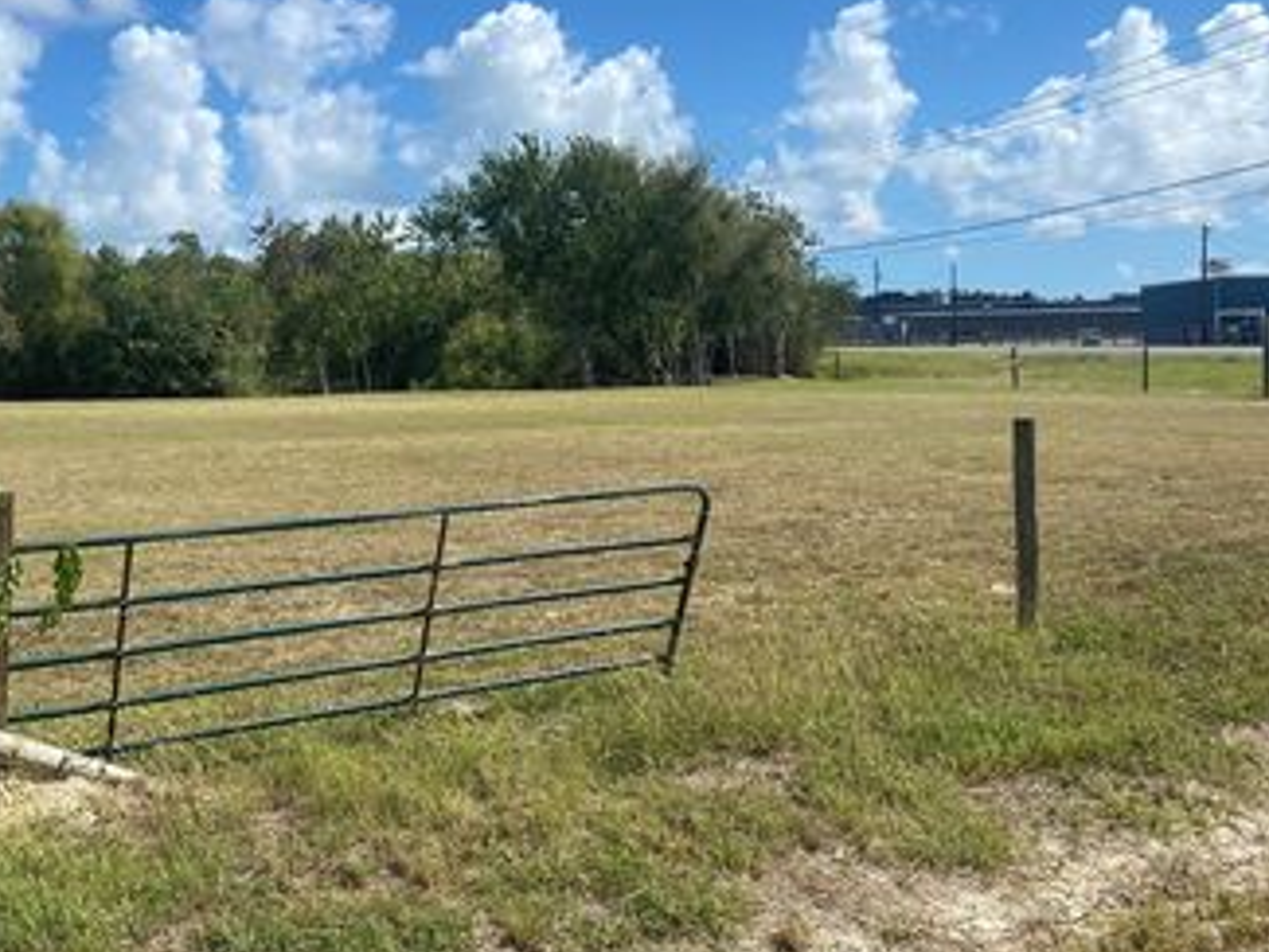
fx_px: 1467
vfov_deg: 35.8
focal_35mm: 40
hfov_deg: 45.7
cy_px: 361
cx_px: 375
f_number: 1.8
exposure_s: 1/4274
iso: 32
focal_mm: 4.25
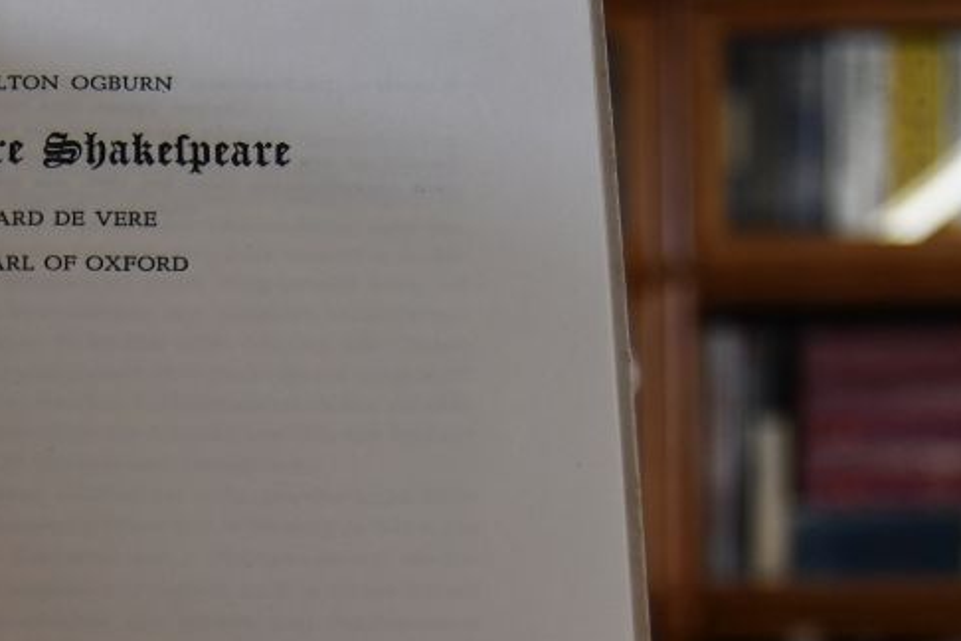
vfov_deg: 14.0
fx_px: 2536
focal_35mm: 95
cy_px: 763
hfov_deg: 21.0
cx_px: 107
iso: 450
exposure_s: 1/250
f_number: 3.5
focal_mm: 22
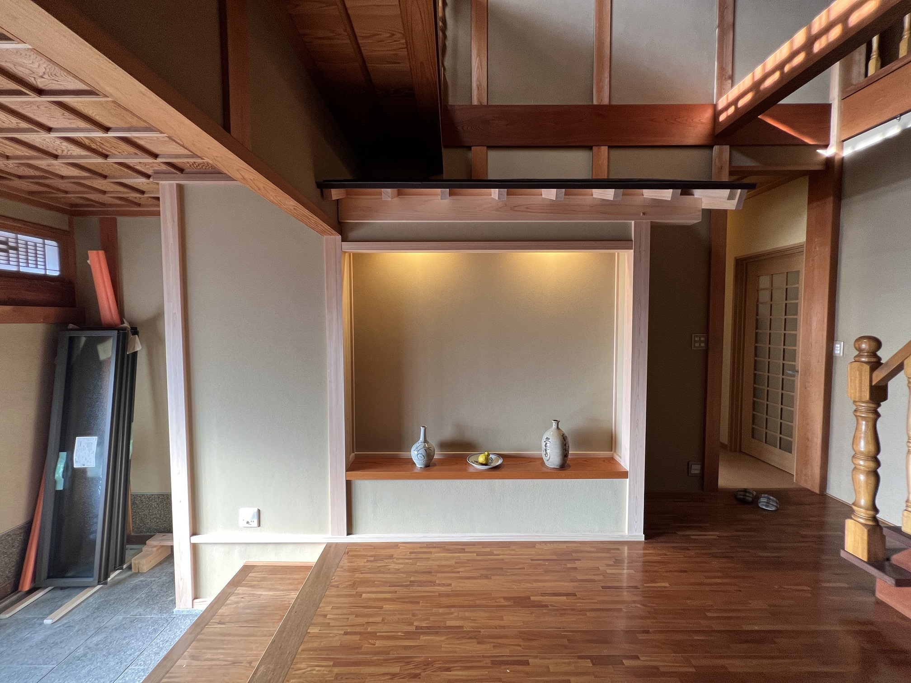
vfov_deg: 89.9
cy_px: 342
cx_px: 456
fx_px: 342
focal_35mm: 13
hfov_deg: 106.2
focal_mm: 1.57
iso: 160
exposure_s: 1/99
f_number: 1.8
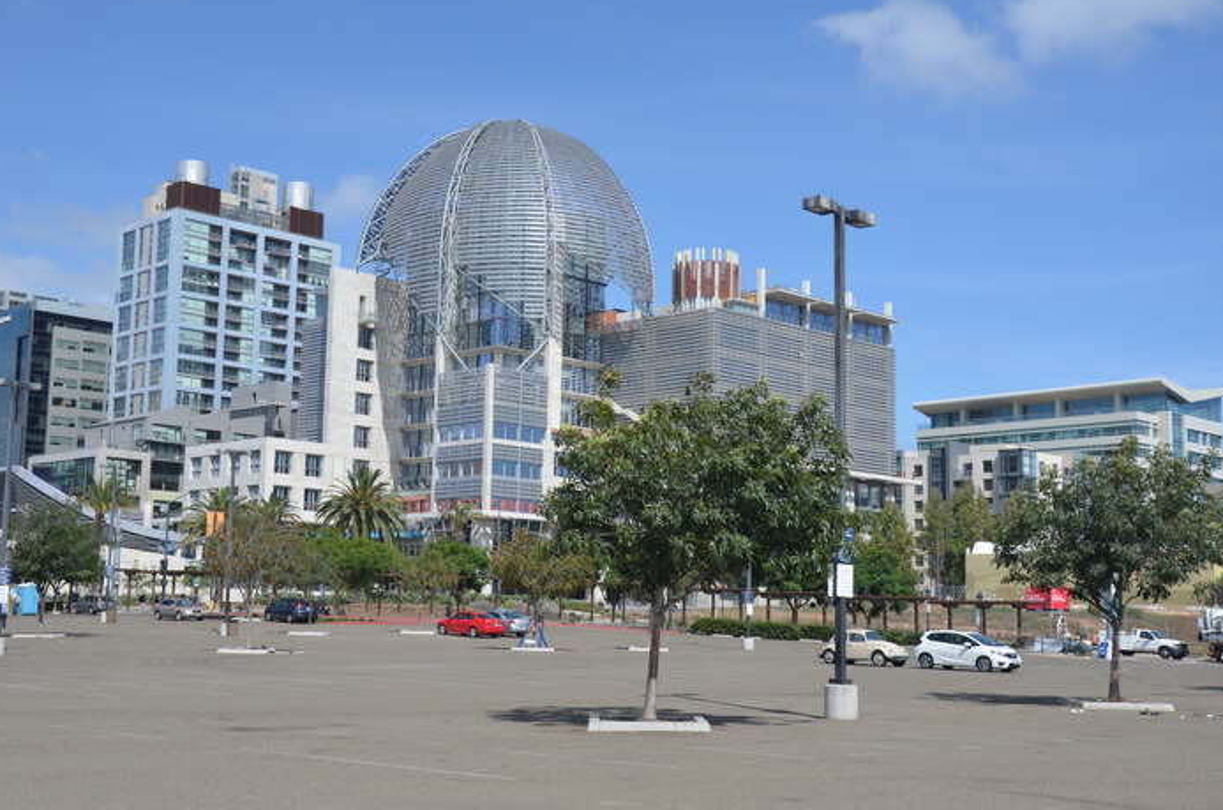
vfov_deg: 29.7
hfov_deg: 43.6
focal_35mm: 45
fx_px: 1526
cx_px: 529
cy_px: 416
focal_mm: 26
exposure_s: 1/250
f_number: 8
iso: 200
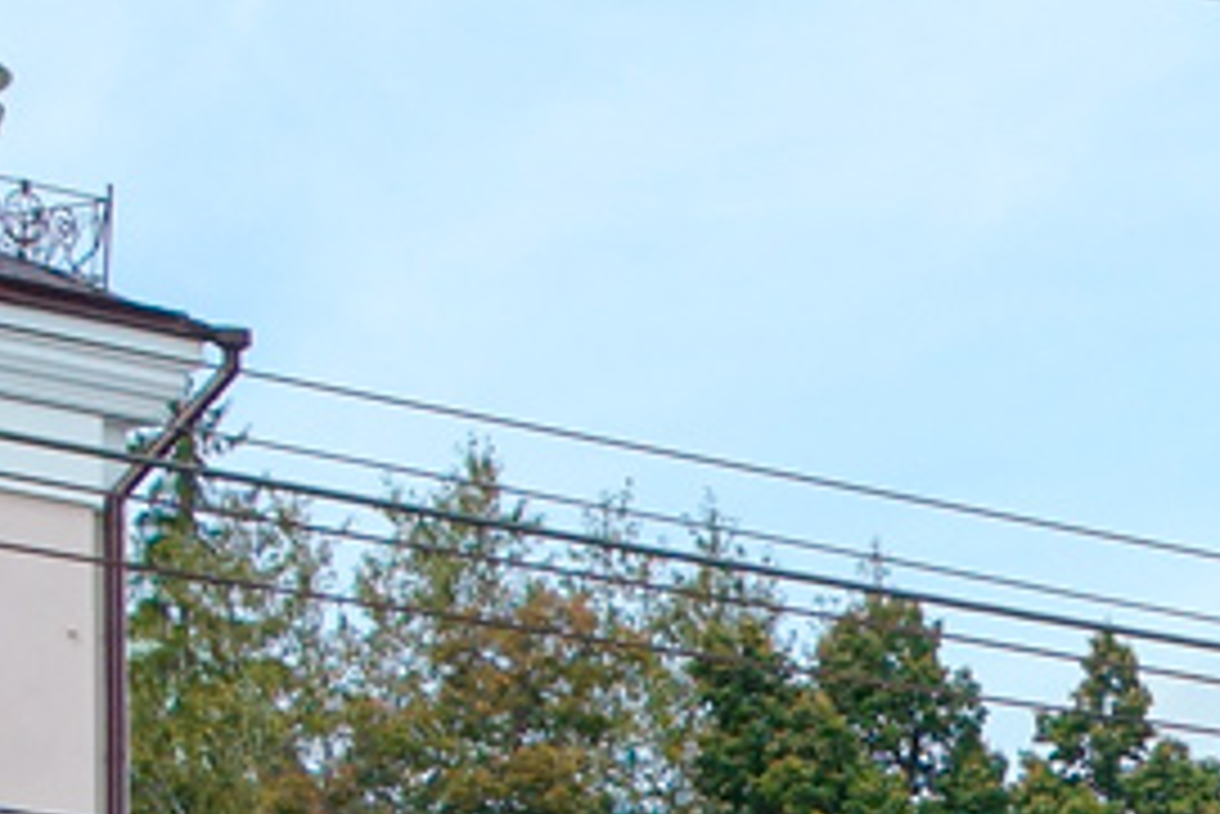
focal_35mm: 260
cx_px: 1931
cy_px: 1520
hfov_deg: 7.7
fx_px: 8815
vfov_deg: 5.2
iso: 80
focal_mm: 17.4
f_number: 4.5
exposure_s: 1/500
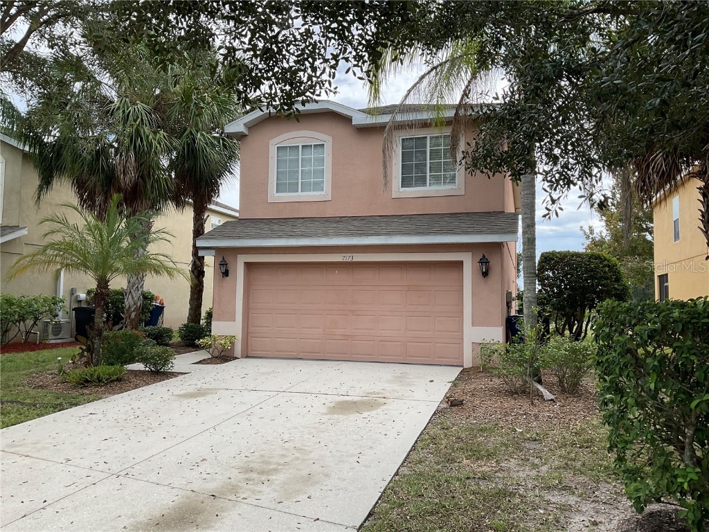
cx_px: 354
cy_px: 266
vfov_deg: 48.2
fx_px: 594
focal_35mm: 29
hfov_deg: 61.7
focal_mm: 3
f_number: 1.8
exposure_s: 1/666
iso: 16
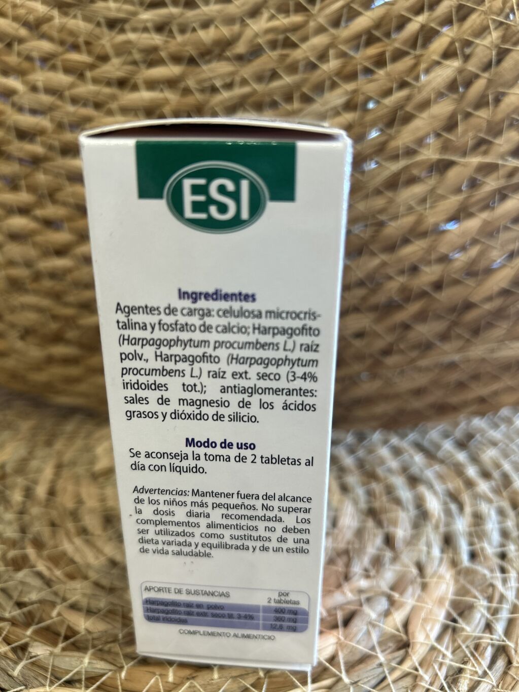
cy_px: 346
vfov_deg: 67.3
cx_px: 260
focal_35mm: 26
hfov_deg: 53.1
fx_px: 520
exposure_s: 1/50
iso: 80
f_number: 1.5
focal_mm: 5.7
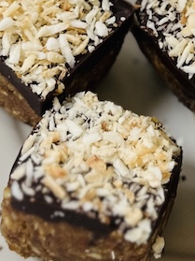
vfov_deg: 16.8
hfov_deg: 13.1
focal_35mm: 110
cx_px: 226
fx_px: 827
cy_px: -81
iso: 100
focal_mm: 6.86
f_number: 1.78
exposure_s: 1/121
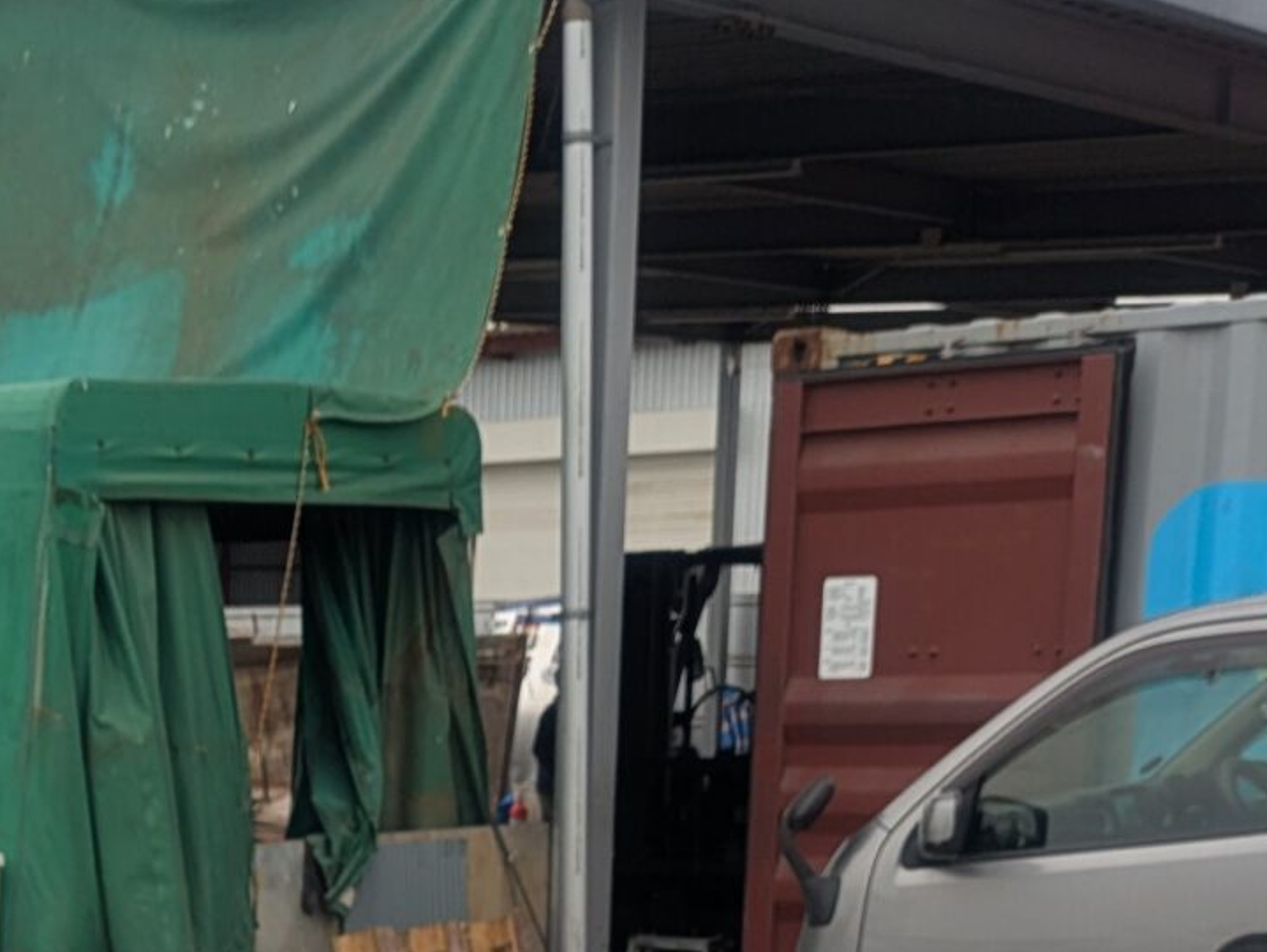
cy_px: 1555
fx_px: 3259
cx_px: -46
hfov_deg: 21.1
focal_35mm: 89
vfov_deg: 15.0
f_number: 1.89
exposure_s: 1/748
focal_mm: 5.43
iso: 55
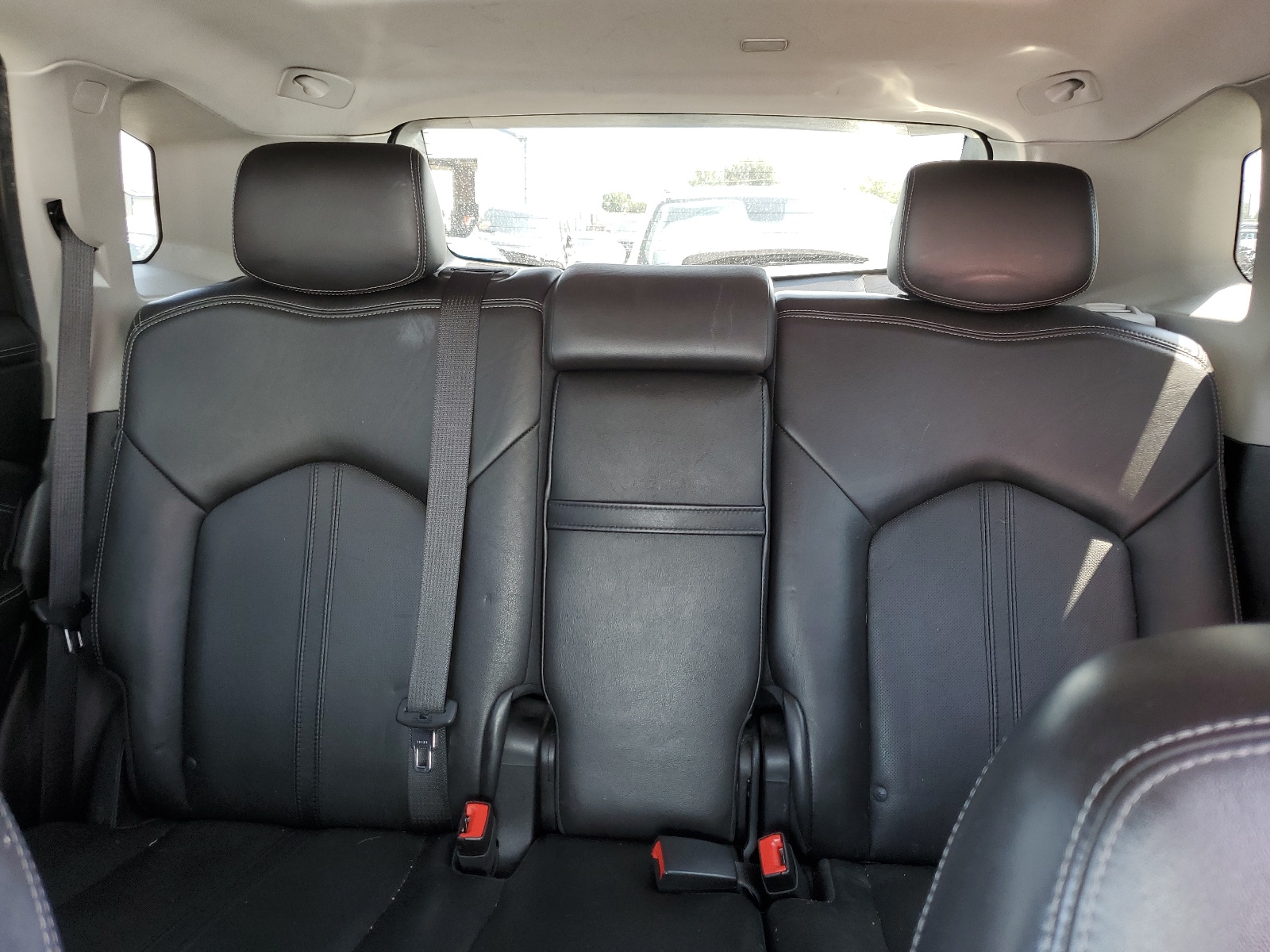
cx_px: 635
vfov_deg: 53.1
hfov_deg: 67.3
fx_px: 954
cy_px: 476
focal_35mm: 26
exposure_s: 1/60.2
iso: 53
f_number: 1.5
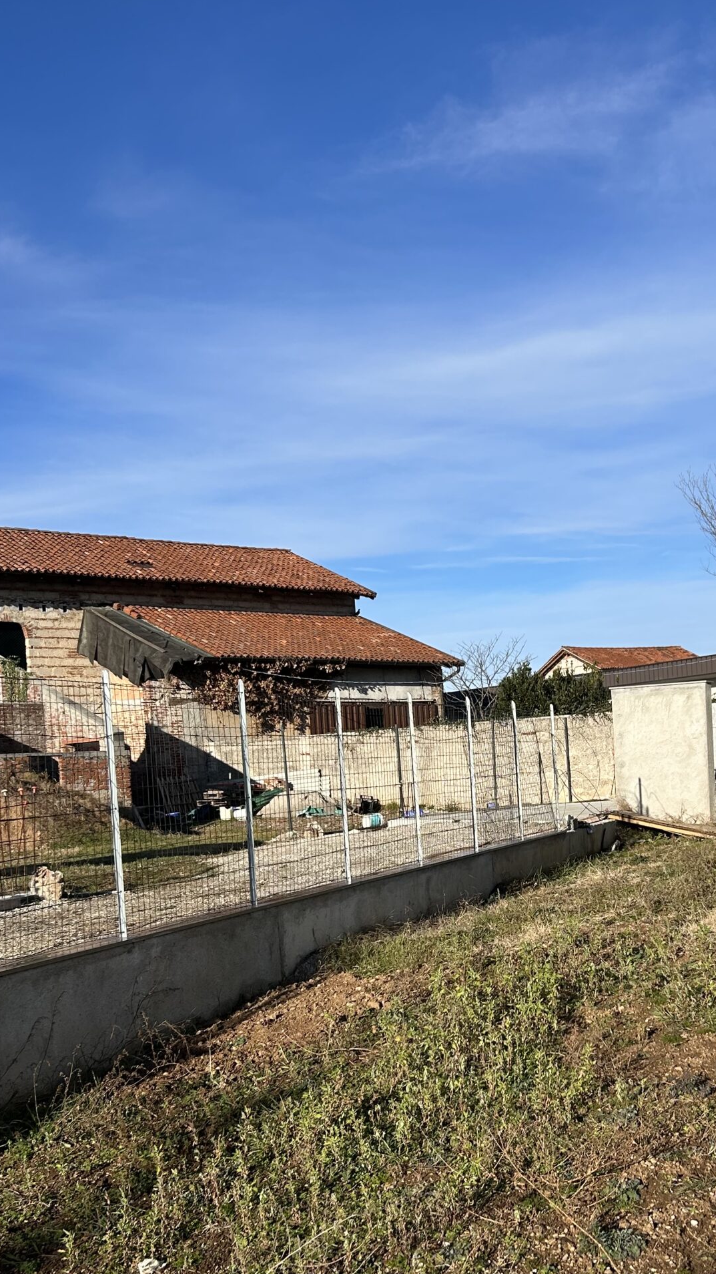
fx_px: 1283
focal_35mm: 38
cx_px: 506
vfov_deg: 52.0
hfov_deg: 30.8
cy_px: 830
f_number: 1.5
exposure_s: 1/4630
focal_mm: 5.7
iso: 50
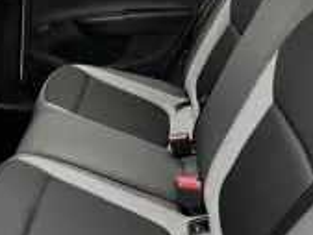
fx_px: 461
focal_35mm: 51
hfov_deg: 35.1
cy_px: 107
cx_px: 26
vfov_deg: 28.6
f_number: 1.78
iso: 100
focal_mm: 6.76
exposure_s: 1/129
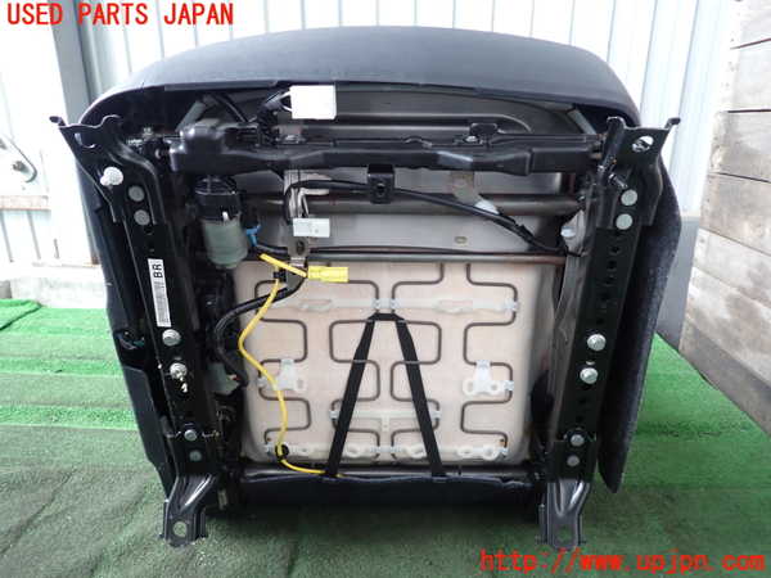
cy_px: 289
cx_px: 386
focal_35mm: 25
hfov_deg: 69.4
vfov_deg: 54.9
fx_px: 557
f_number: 2
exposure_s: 1/60
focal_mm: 4.5
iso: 200
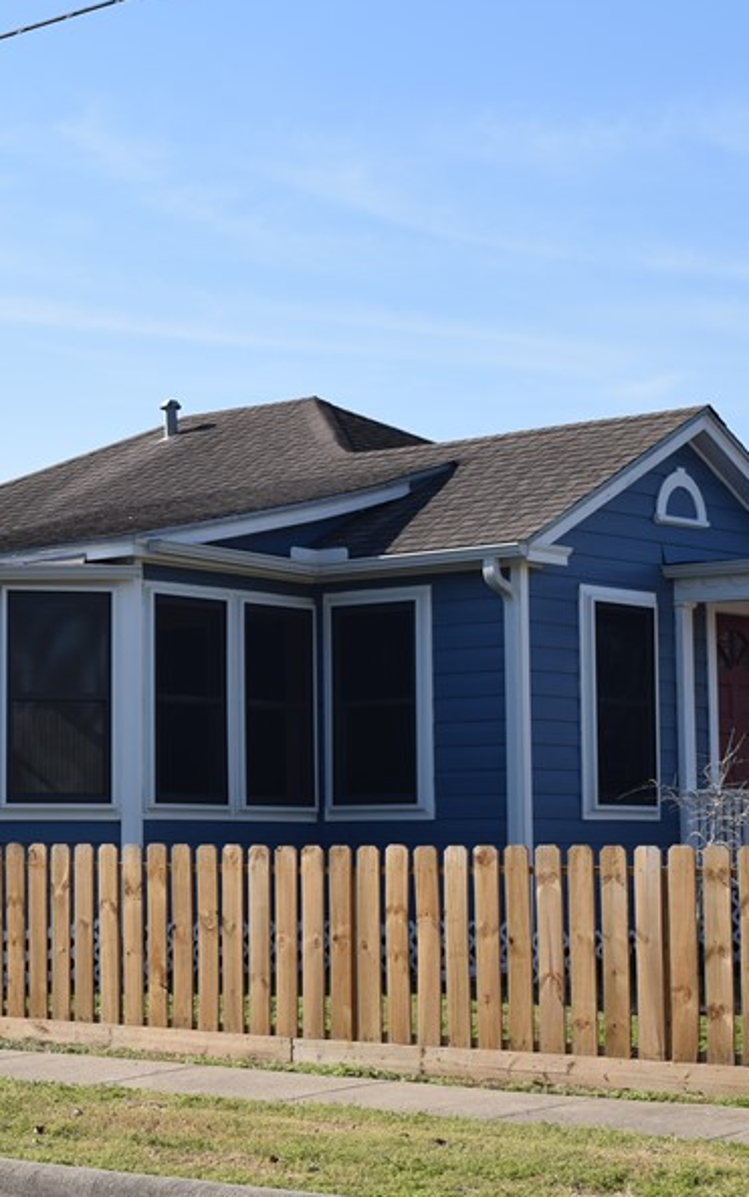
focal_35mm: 84
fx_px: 2741
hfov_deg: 15.4
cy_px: 638
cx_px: 123
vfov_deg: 24.6
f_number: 9
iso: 100
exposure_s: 1/320
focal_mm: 30
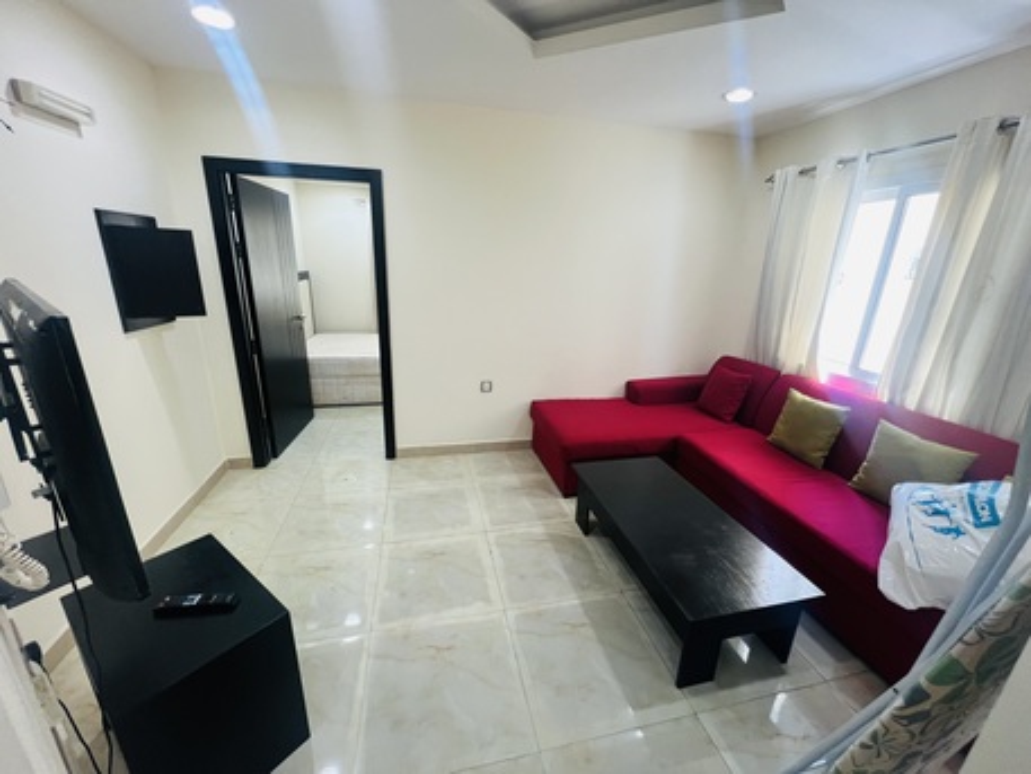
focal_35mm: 13
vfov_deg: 89.9
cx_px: 516
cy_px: 387
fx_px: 387
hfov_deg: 106.2
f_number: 1.8
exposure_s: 1/50
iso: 160
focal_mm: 1.57
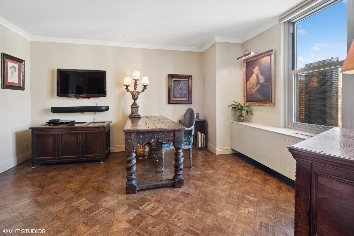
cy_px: 118
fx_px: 157
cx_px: 177
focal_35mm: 16
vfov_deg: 73.8
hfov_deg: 96.7
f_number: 8
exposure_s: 1/30
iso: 400
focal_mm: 16
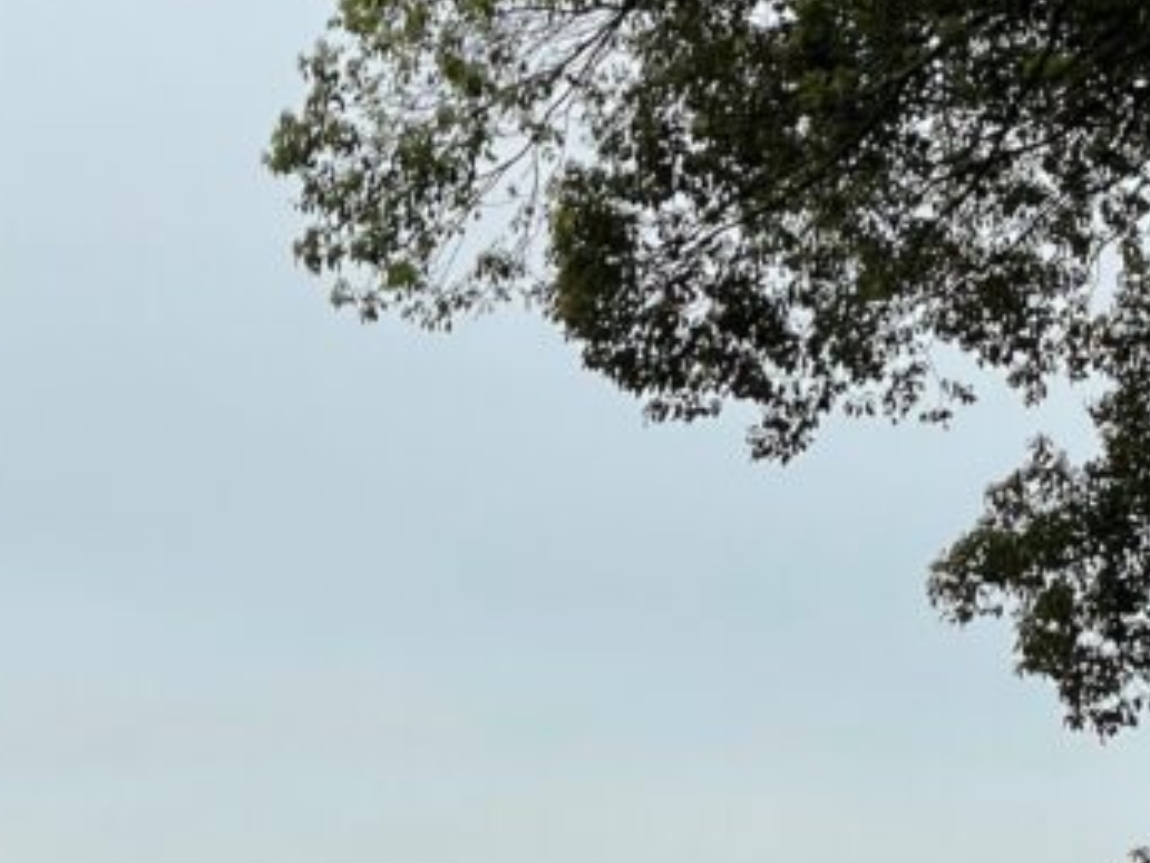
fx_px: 5149
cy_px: 1100
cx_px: -104
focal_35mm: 155
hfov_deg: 12.5
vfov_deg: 9.4
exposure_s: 1/234
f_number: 2
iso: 25
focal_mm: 6
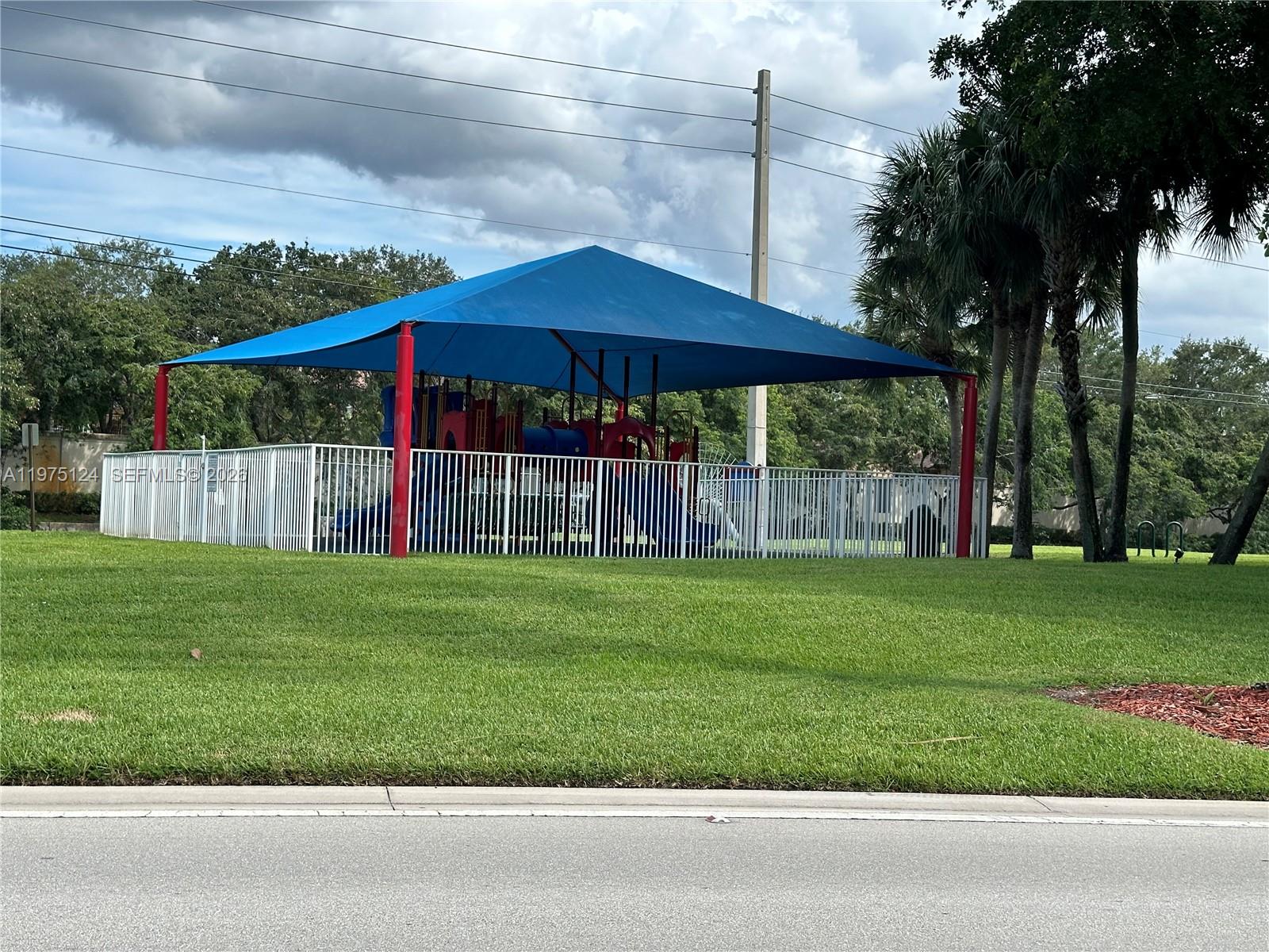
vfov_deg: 30.3
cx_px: 634
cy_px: 476
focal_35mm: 48
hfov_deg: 39.7
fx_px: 1760
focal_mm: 6.86
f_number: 1.78
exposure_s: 1/1323
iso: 64
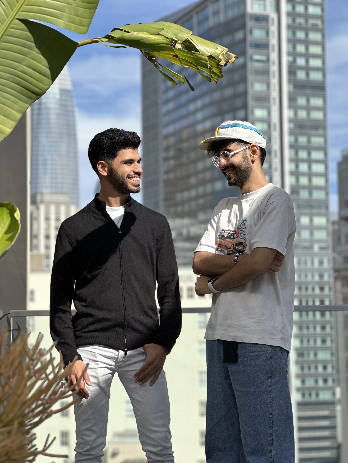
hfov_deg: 19.1
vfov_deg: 25.3
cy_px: 232
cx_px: 174
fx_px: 1032
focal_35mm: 77
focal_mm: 9
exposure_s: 1/699
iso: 32
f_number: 2.8
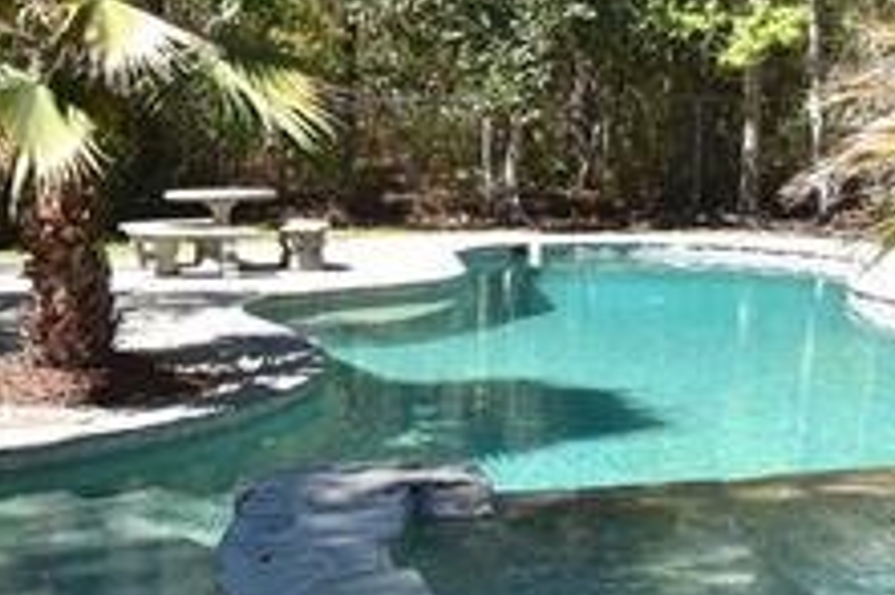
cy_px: 243
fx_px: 2161
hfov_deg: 23.0
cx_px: 729
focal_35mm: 87
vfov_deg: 15.7
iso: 400
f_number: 10
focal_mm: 20
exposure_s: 1/320
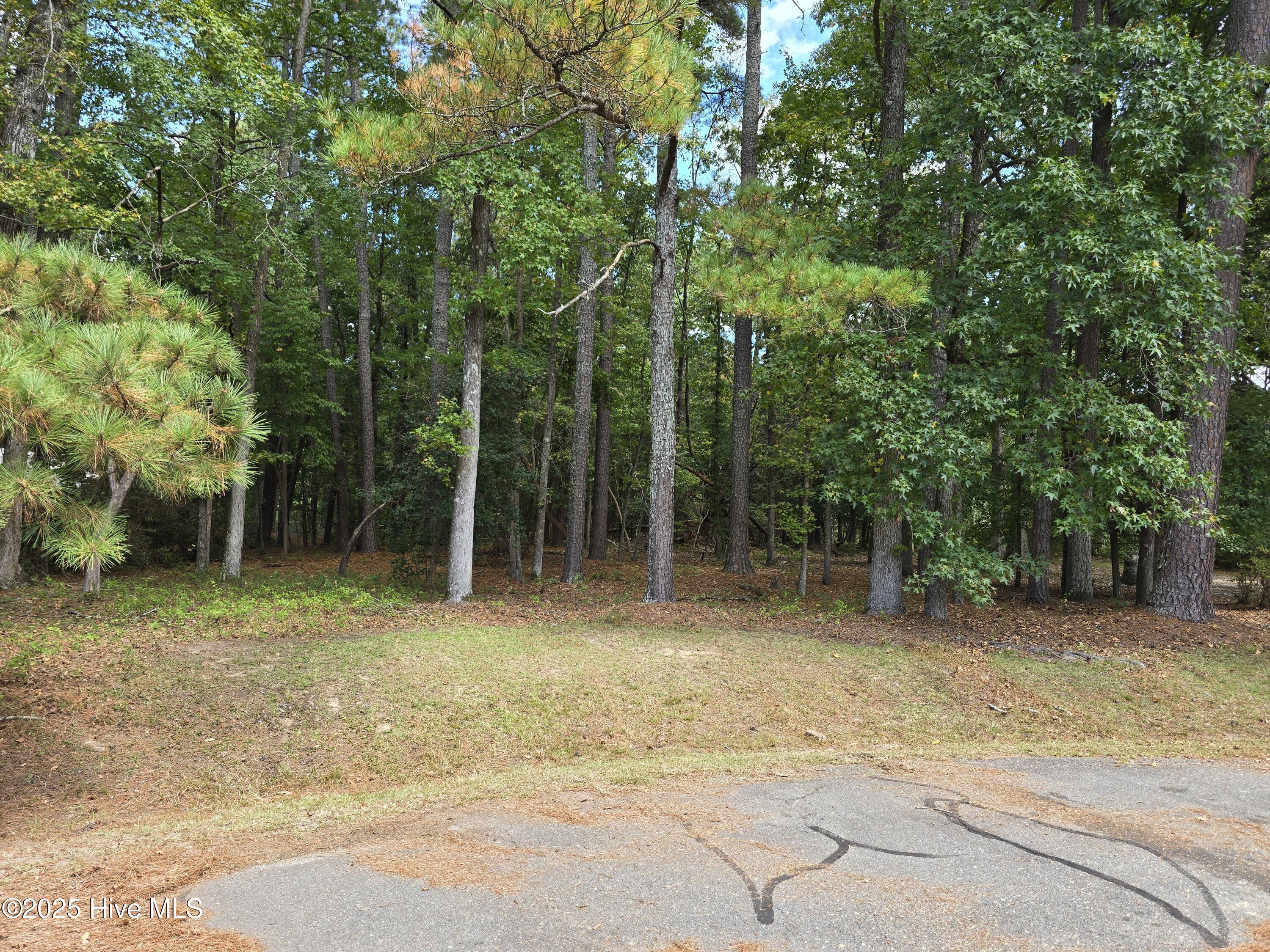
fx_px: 844
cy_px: 476
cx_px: 635
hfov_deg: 73.9
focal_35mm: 23
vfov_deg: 58.9
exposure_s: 1/180
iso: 32
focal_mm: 6.3
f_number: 1.7
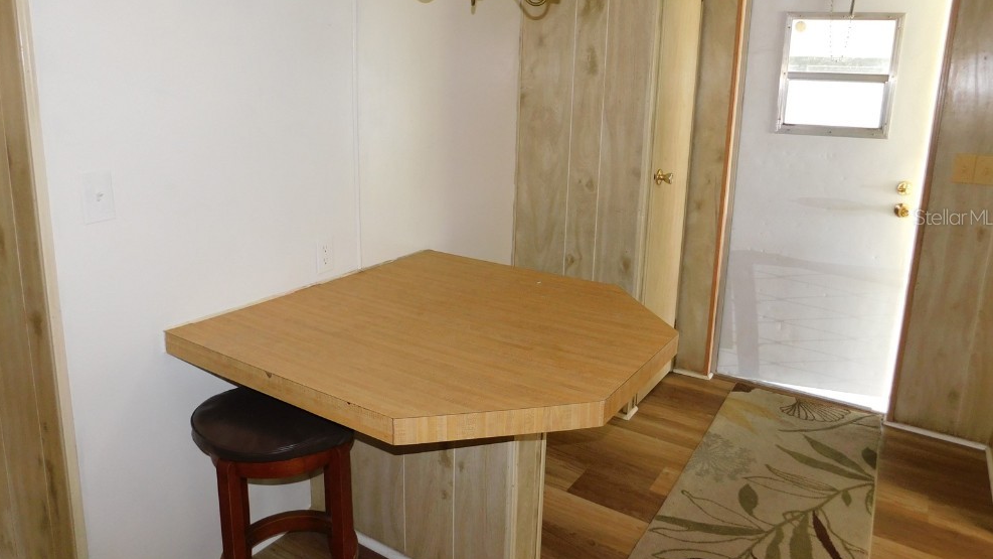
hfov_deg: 71.9
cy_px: 217
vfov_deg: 44.1
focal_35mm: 26
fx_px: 685
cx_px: 494
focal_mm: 4
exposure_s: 1/30
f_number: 3
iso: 200
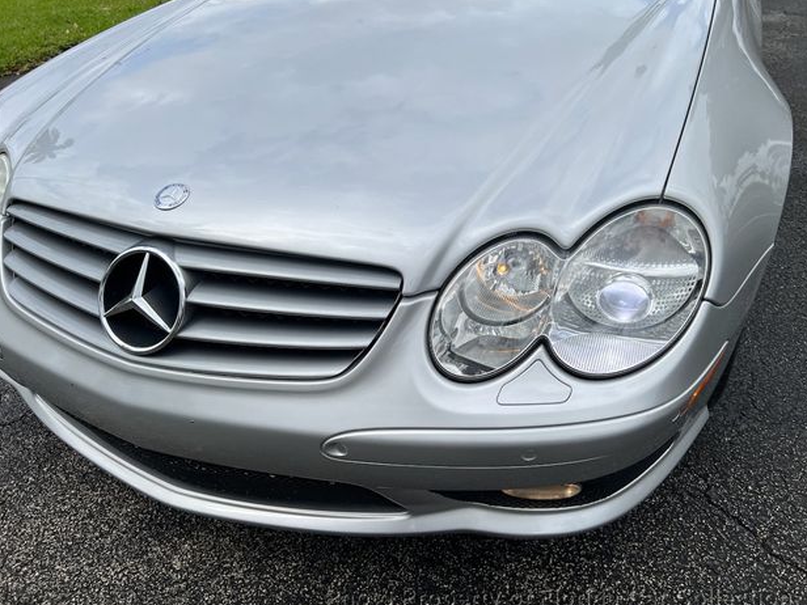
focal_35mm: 27
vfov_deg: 51.3
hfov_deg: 65.3
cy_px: 310
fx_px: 629
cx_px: 414
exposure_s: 1/5587
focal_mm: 5.7
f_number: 1.5
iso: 50
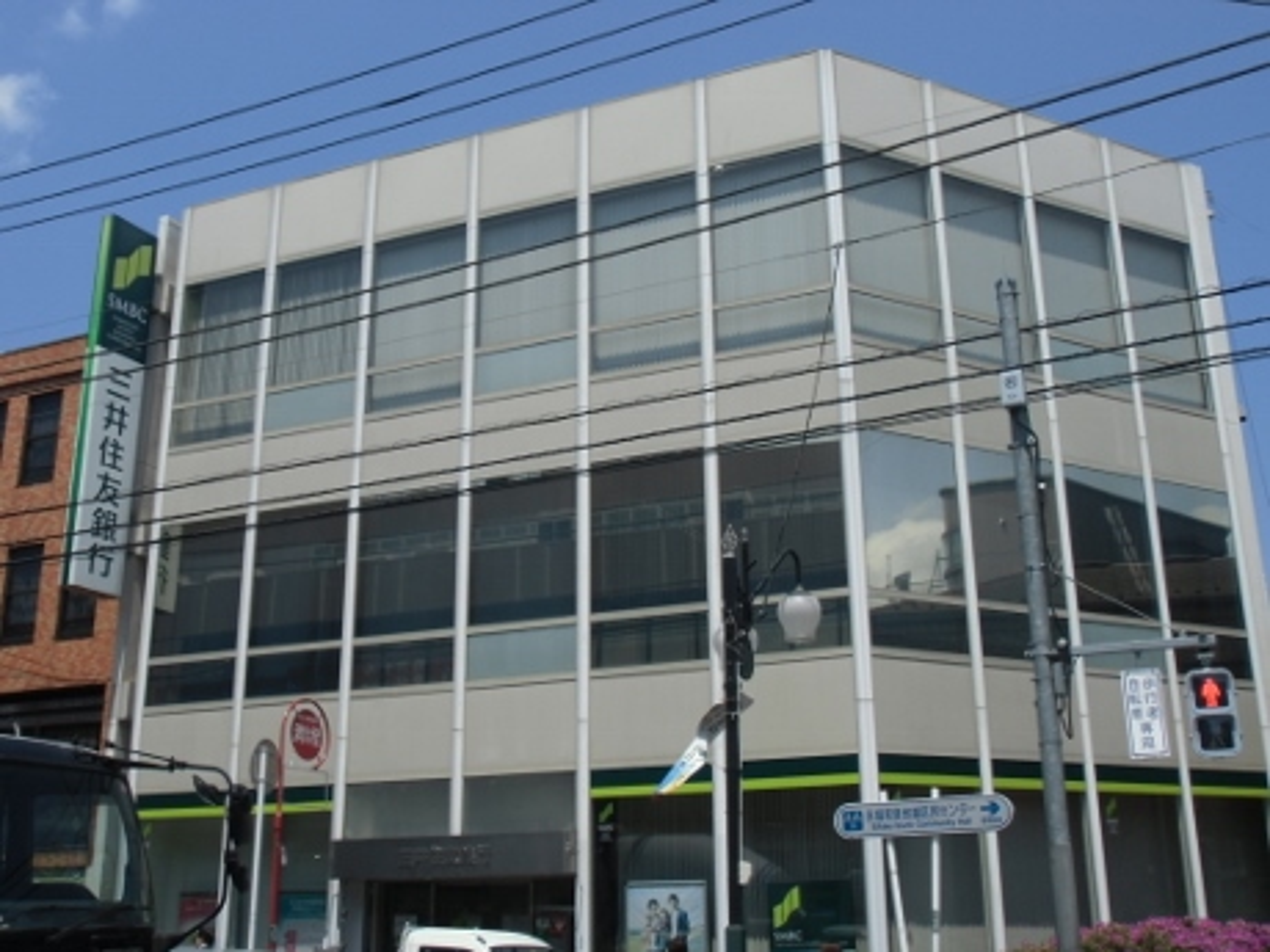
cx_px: 635
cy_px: 476
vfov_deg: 37.7
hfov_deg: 49.0
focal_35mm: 38
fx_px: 1394
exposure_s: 1/640
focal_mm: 6.67
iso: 64
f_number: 3.9
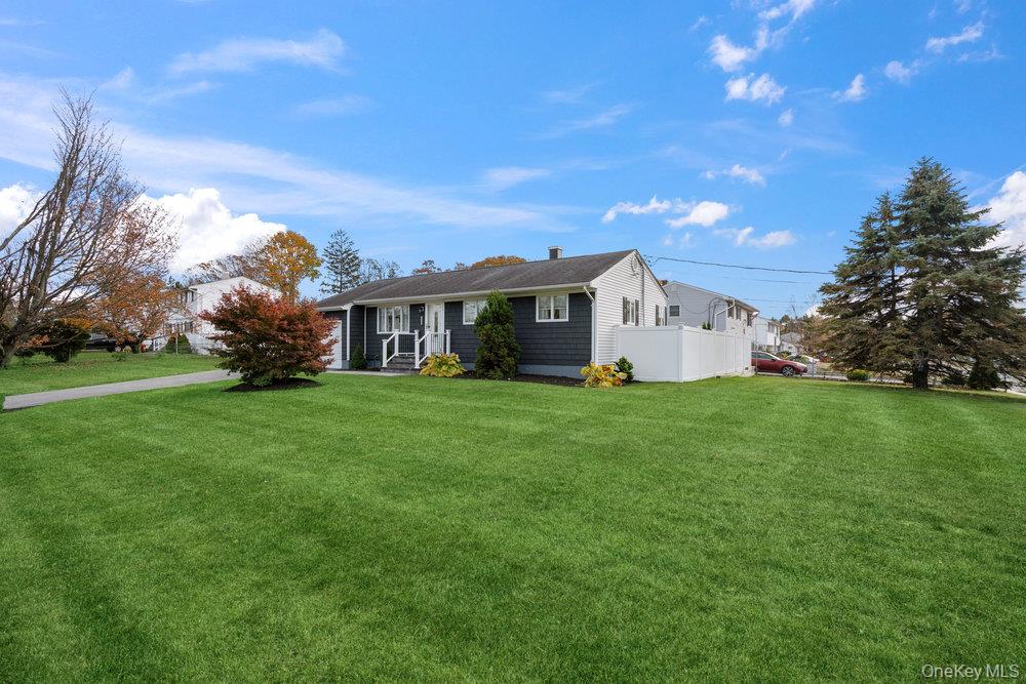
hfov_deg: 96.7
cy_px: 342
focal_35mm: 16
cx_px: 513
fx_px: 456
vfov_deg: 73.8
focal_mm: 16
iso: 125
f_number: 5
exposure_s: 1/200
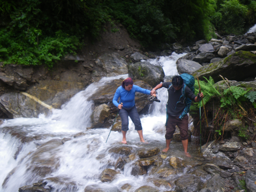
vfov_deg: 49.7
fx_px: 207
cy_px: 96
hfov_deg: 63.4
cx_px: 128
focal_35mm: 28
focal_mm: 5
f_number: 3.5
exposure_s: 1/50
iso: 100
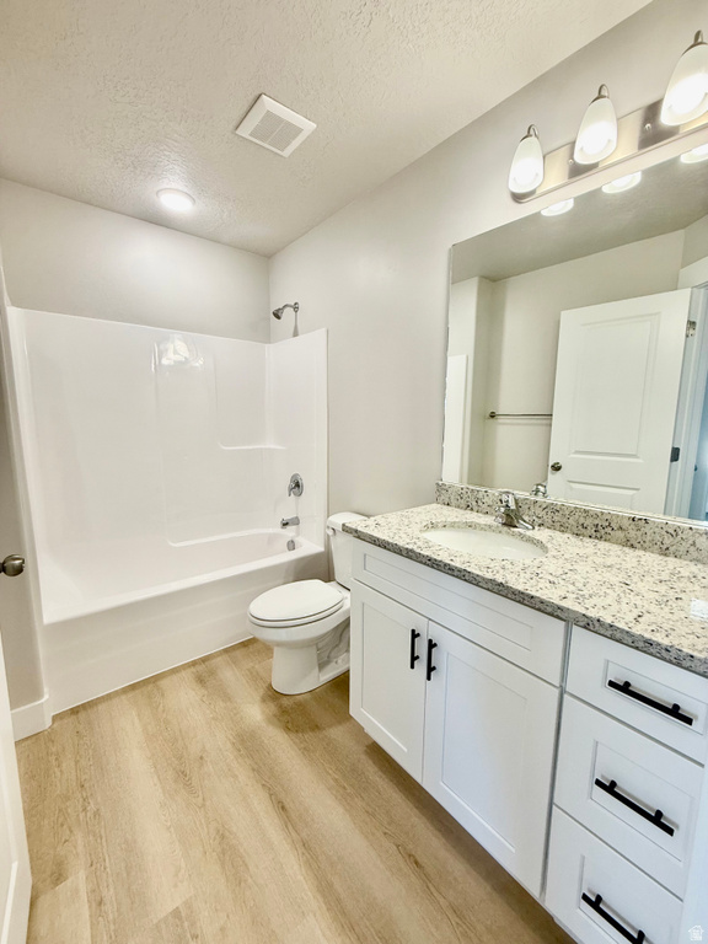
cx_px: 354
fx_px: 382
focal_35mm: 14
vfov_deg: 102.1
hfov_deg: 85.7
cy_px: 472
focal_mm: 2.22
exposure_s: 1/120
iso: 100
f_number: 2.2
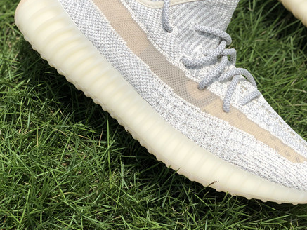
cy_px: 51
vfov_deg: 16.7
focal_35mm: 88
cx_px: 238
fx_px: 781
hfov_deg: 22.0
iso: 16
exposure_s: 1/2183
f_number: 2.4
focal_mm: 6
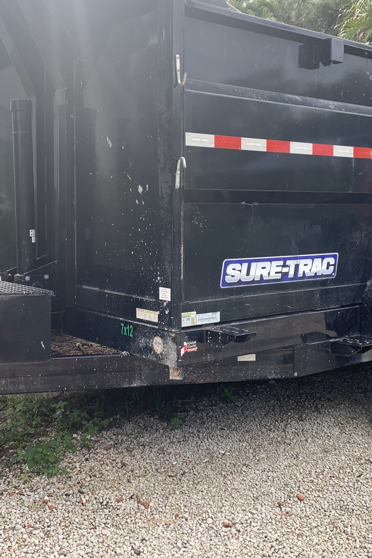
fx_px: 651
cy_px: 244
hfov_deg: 31.9
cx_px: 187
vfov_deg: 46.3
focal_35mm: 42
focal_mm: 4.25
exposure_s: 1/368
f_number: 1.8
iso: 25
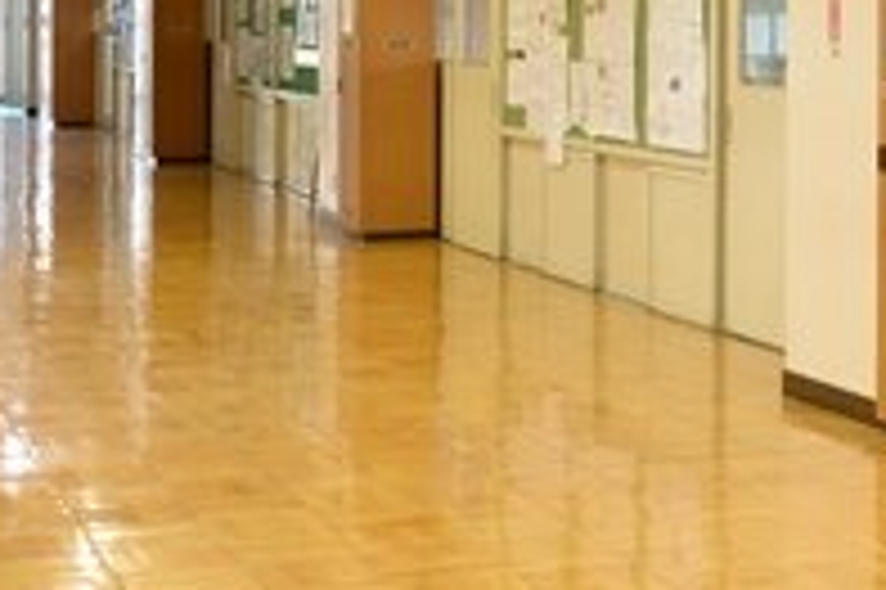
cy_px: -14
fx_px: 2361
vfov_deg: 14.0
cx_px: 958
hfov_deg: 20.3
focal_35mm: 96
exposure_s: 1/60
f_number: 3.2
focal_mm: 42
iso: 500
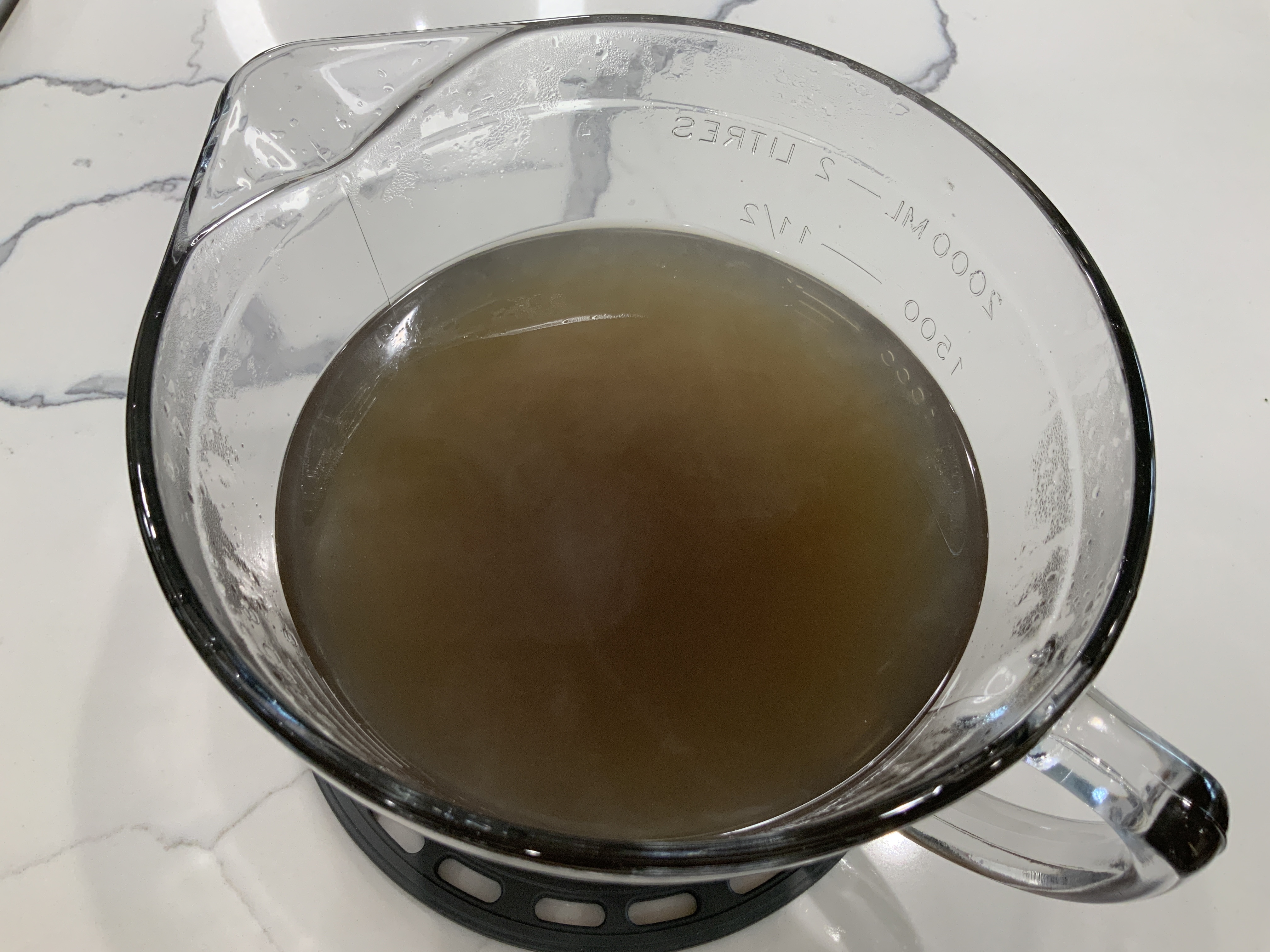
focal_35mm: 29
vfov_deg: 48.2
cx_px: 635
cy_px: 476
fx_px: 1064
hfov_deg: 61.7
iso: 64
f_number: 1.8
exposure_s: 1/120
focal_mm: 3
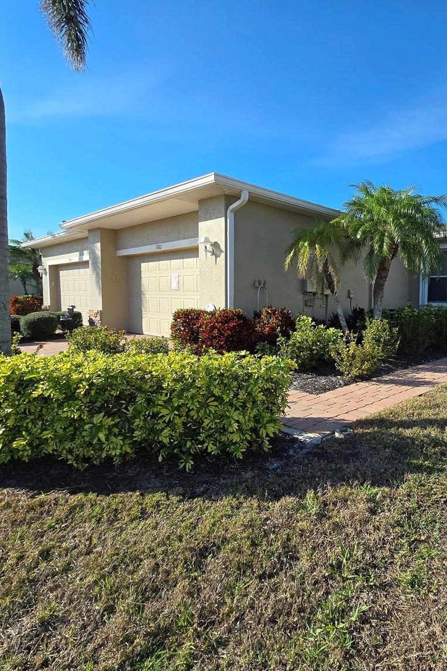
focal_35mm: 19
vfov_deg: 86.9
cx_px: 347
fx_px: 354
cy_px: 335
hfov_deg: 60.2
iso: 50
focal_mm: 2.2
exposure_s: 1/2000
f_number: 2.2
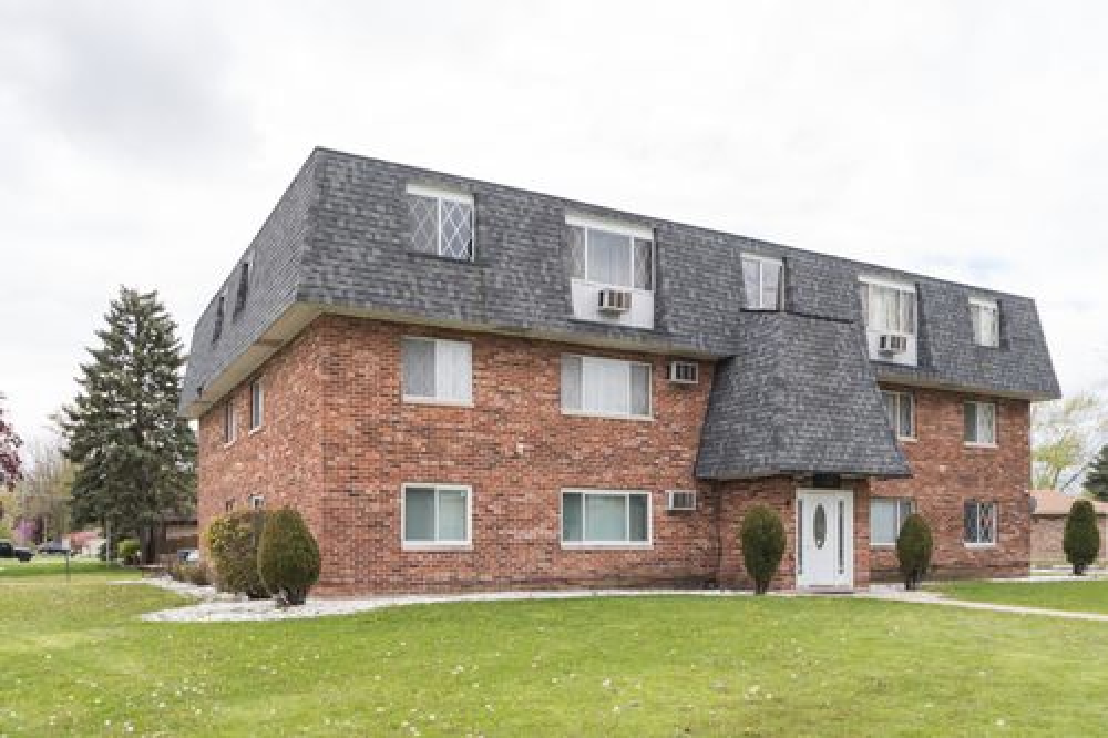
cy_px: 369
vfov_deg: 46.4
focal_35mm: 28
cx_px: 554
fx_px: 861
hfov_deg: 65.5
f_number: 11
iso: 200
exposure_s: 1/200
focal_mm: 19
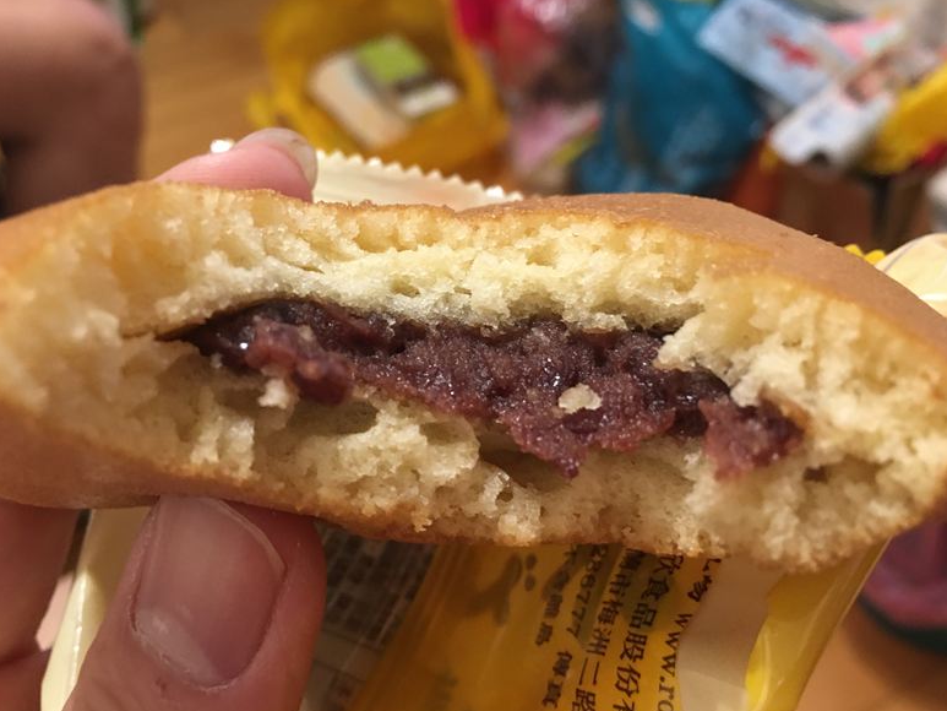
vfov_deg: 46.8
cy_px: 362
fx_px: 821
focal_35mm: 30
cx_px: 464
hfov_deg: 60.0
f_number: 2.2
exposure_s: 1/4
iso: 50
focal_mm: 4.15
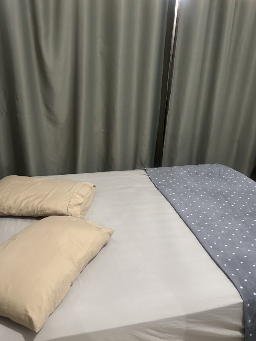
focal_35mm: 29
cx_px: 120
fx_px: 286
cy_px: 159
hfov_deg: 48.2
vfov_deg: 61.6
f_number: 1.78
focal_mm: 6.86
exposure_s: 1/60
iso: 640
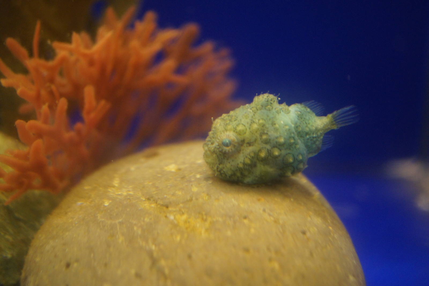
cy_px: 143
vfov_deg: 29.9
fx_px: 536
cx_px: 214
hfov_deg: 43.6
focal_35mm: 45
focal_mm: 30
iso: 1600
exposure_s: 1/40
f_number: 2.8
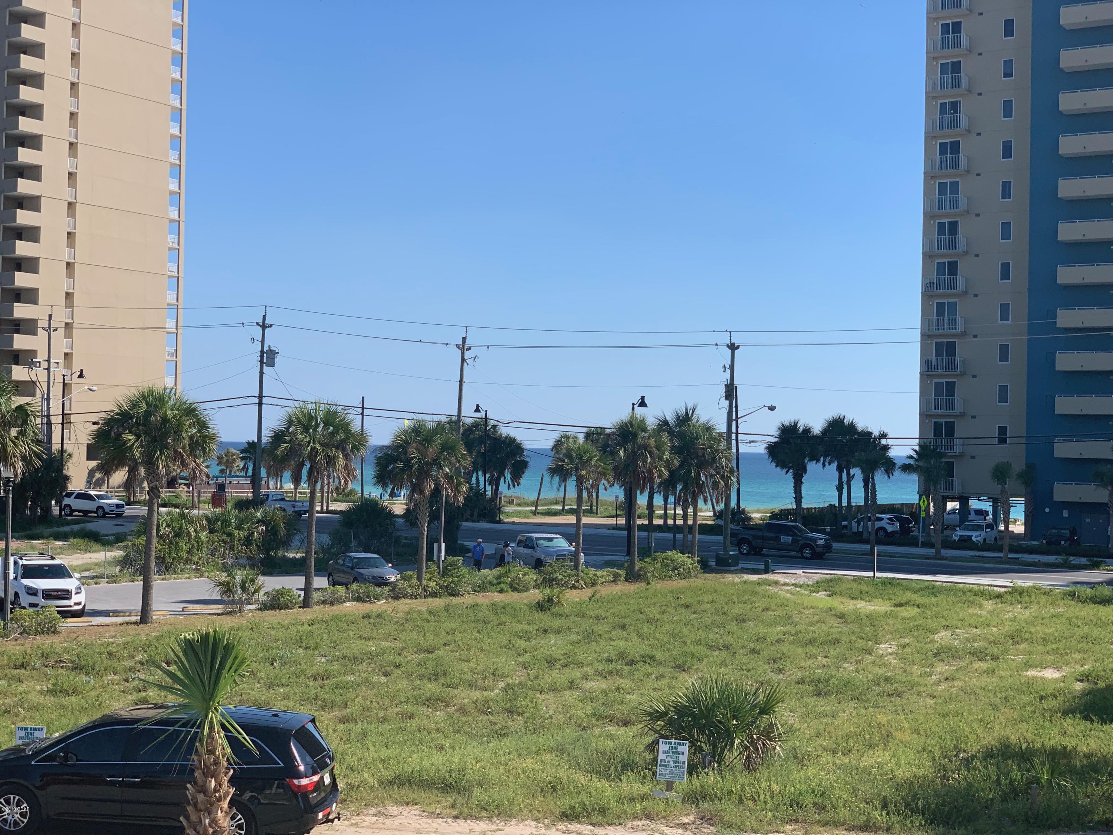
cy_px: 418
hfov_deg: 36.8
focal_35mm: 52
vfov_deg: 28.0
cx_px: 556
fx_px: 1672
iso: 16
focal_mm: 6
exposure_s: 1/1261
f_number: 2.4
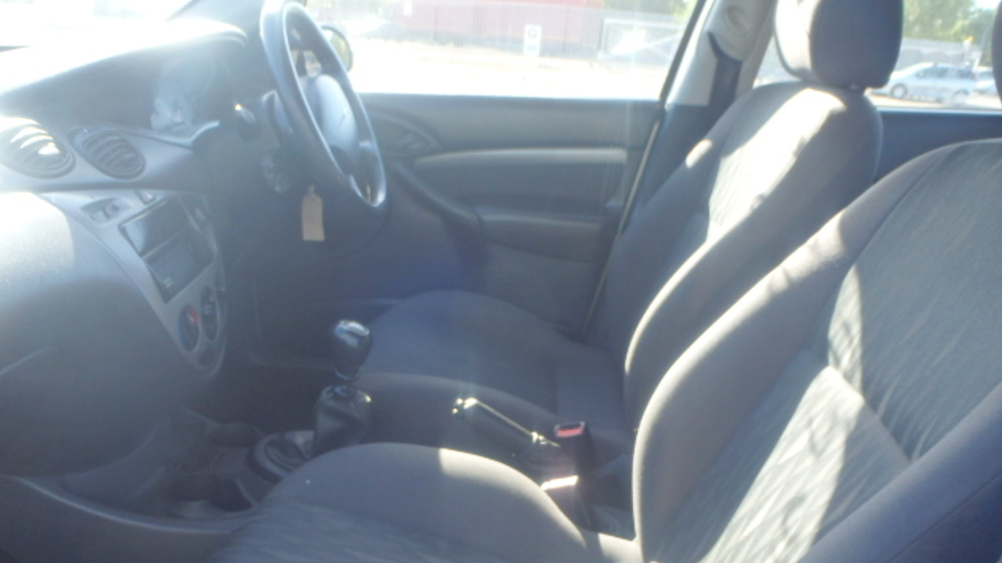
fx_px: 823
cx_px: 496
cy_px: 358
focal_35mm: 31
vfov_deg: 37.5
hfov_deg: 62.6
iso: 125
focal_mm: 5
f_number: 3.9
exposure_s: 1/80
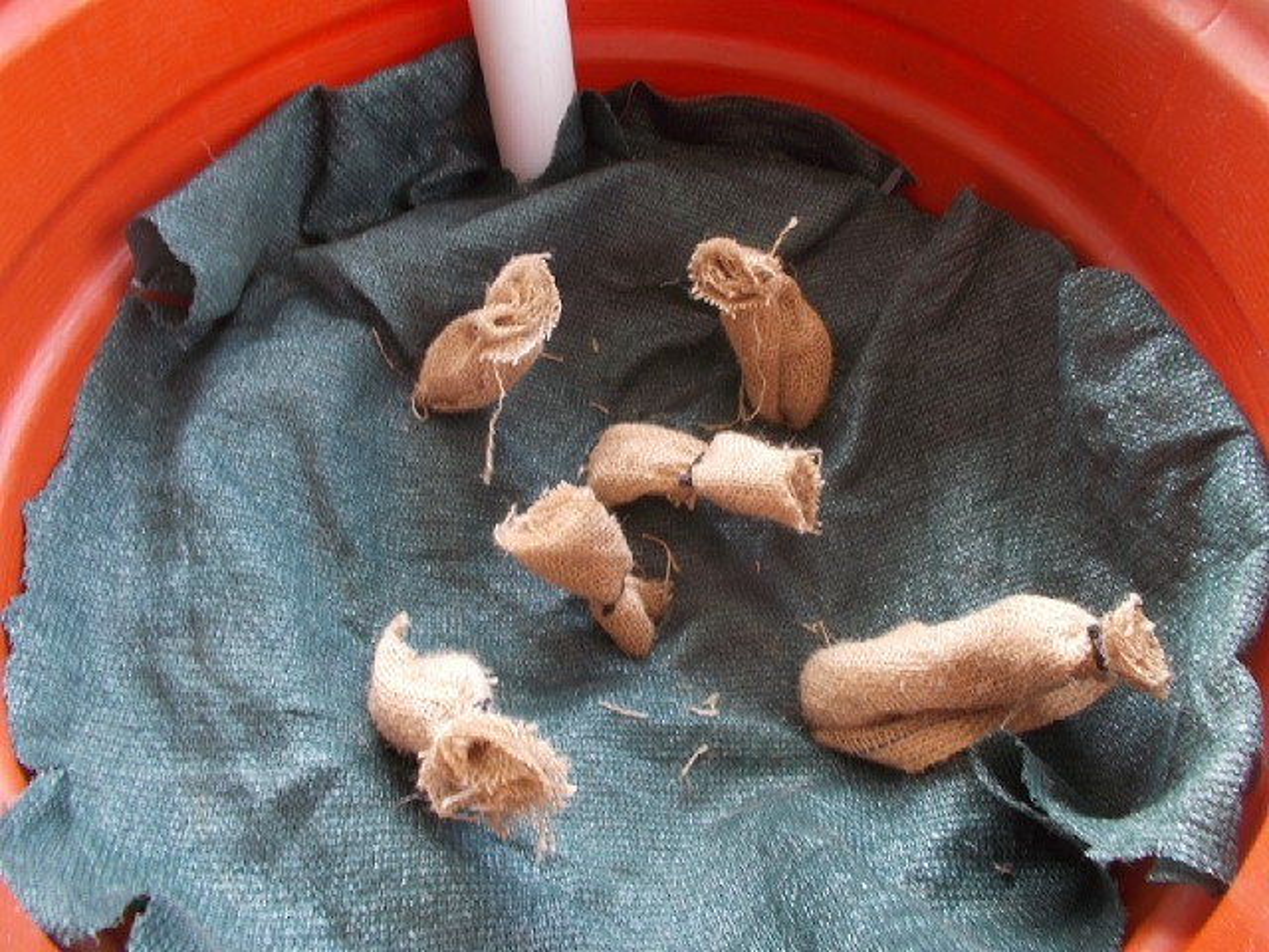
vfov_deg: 53.1
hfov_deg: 67.3
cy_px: 476
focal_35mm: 26
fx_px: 953
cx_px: 634
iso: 100
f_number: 3.2
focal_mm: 4.6
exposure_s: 1/25
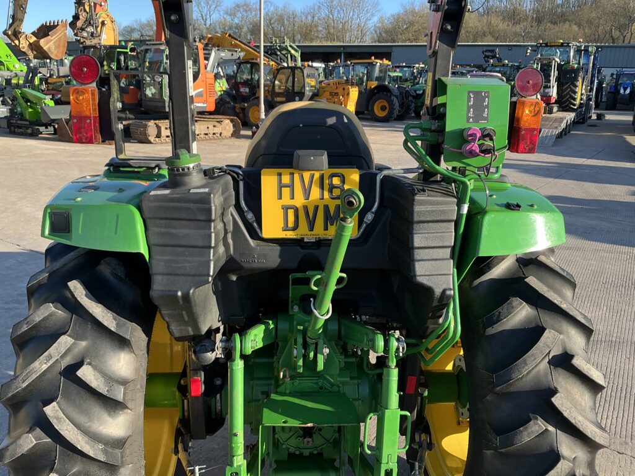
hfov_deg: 63.4
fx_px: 514
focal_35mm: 28
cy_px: 238
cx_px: 318
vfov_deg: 49.7
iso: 25
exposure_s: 1/280
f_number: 1.8
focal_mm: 3
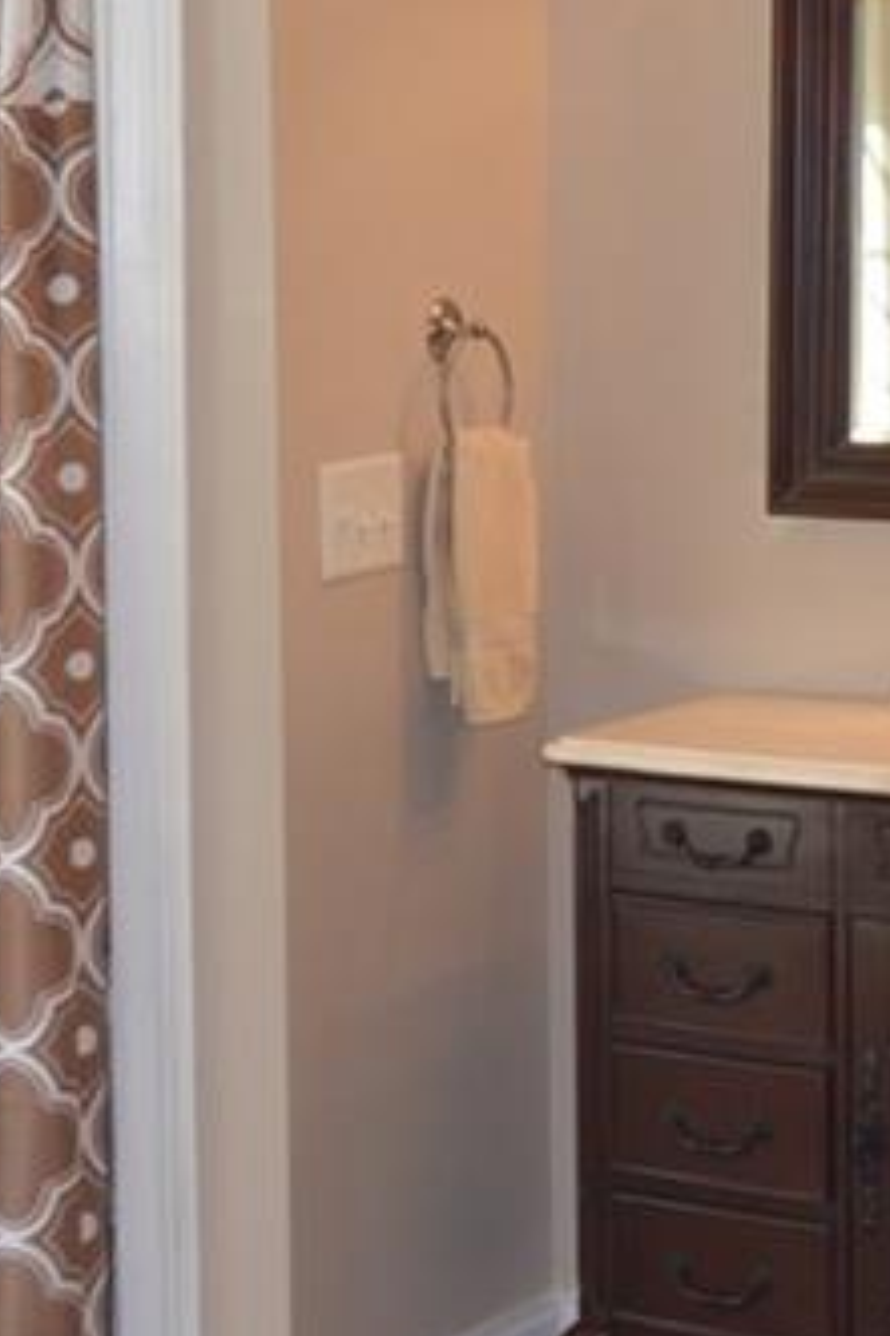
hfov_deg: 12.3
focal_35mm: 111
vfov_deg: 18.4
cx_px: 709
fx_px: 4120
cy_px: 431
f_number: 4
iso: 400
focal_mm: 24
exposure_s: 1/125
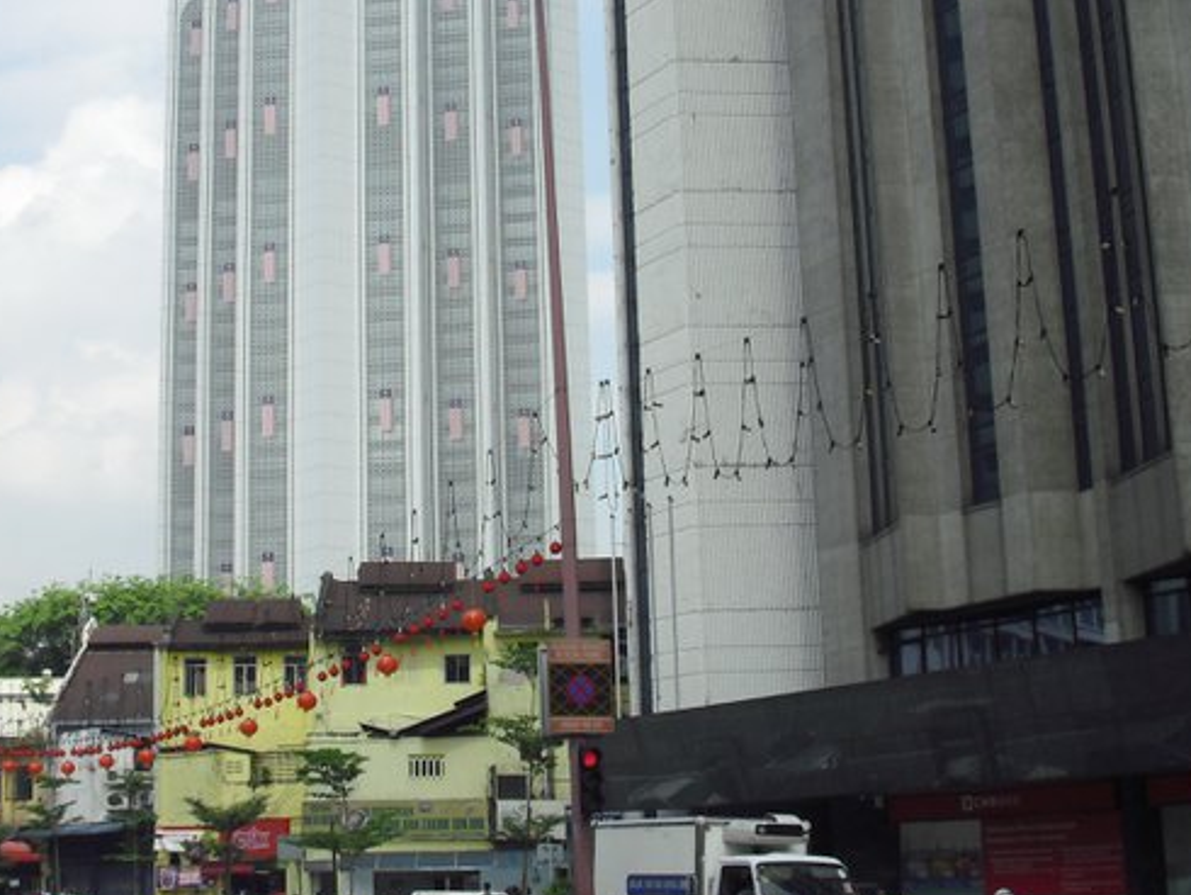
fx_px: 2134
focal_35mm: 62
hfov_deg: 31.1
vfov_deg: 23.6
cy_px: 372
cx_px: 489
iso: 100
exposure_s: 1/250
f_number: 8
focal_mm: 6.2
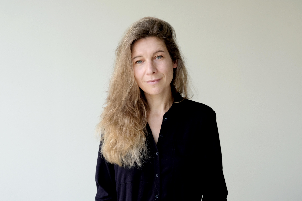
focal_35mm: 59
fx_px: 495
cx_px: 151
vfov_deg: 23.0
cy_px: 100
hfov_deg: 33.9
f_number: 10
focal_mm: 39
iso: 800
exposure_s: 1/60
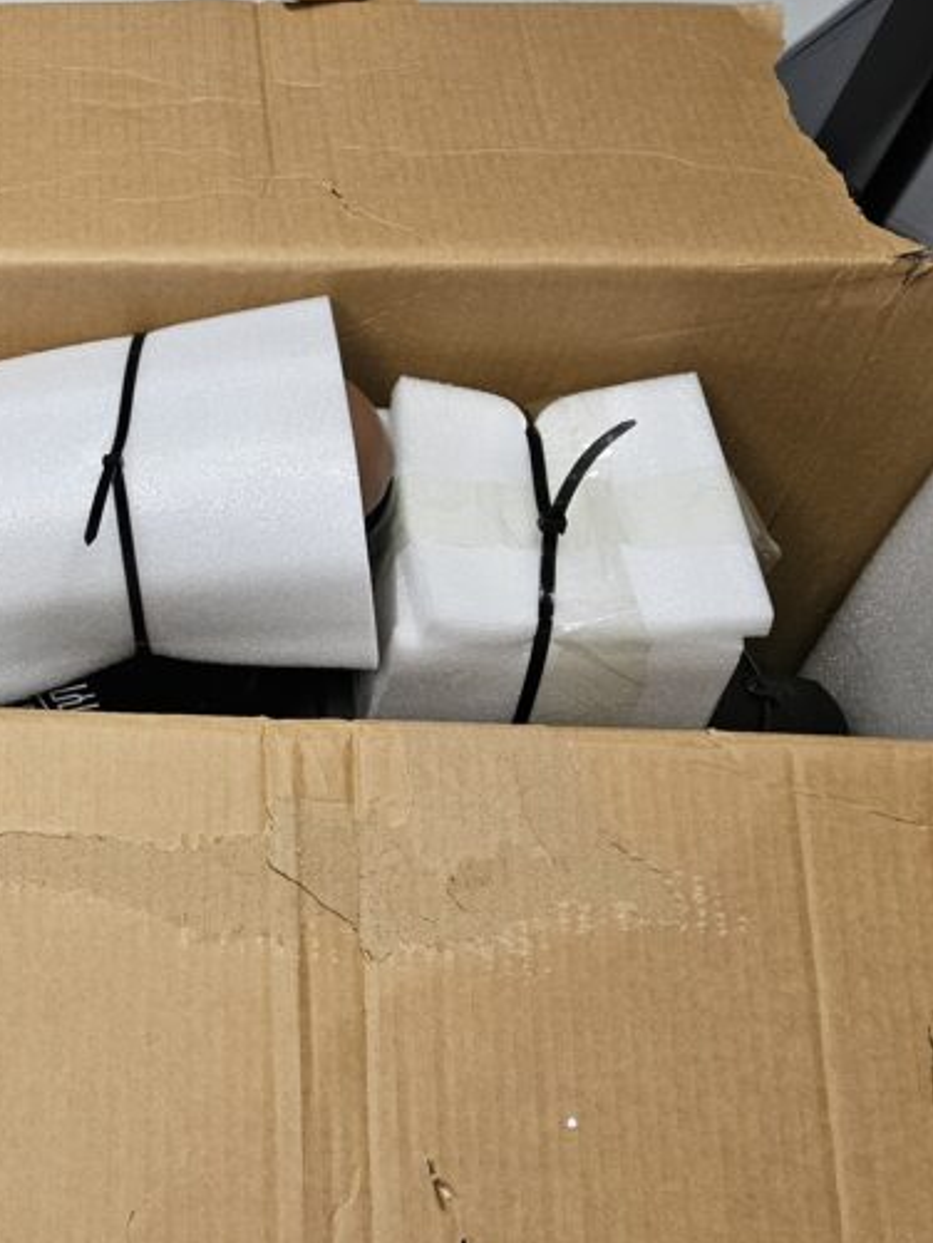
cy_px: 635
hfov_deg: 27.7
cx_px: -136
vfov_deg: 40.4
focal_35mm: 47
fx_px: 1688
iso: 250
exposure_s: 1/100
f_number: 1.8
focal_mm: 5.4
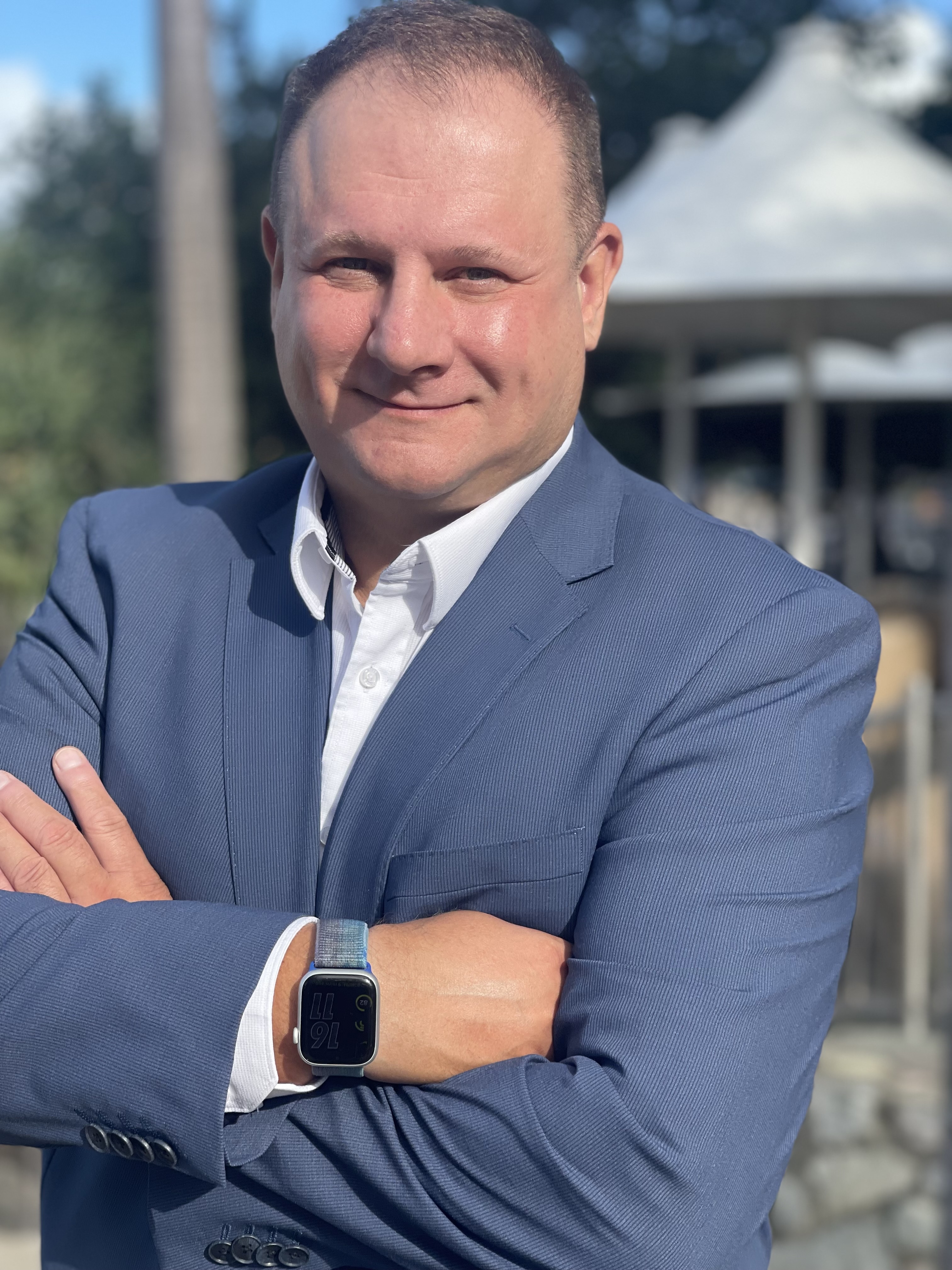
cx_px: 476
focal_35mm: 64
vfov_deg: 30.3
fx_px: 2347
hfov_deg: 22.9
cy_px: 635
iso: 32
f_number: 2.2
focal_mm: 7.5
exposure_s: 1/1325
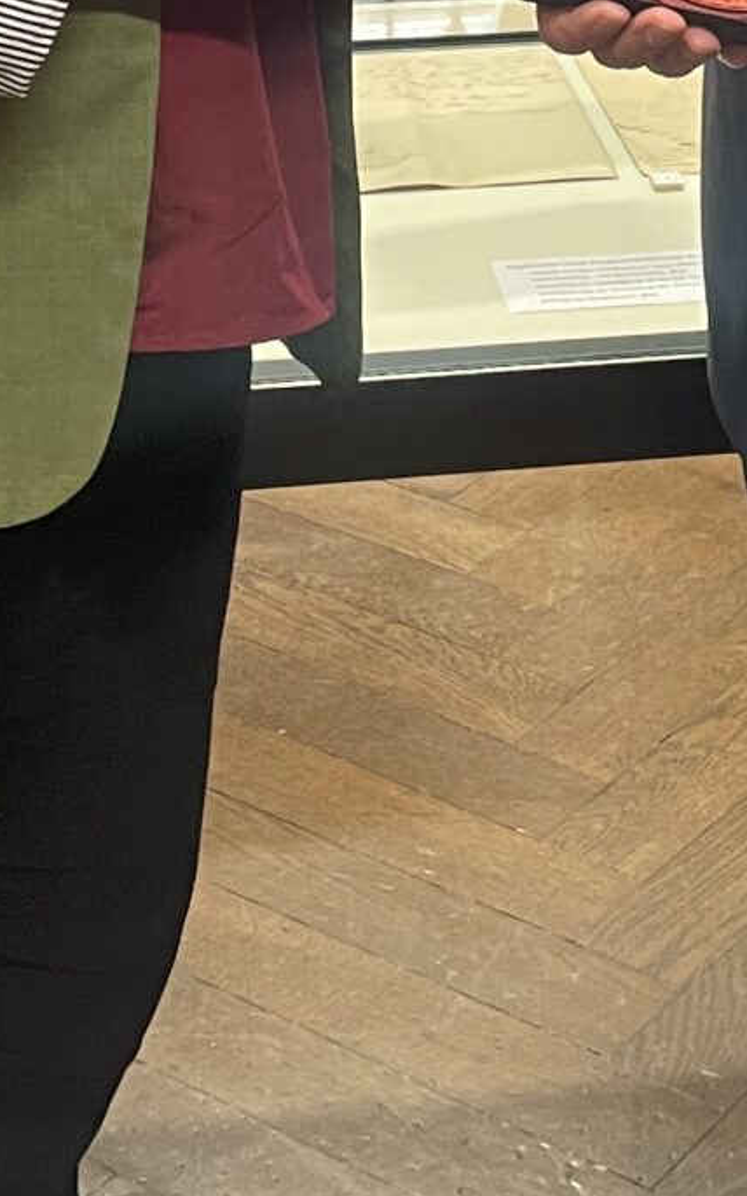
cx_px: 552
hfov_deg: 12.7
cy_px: -559
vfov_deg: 18.1
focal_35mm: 103
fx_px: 3356
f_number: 1.6
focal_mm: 4.2
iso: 160
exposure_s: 1/50
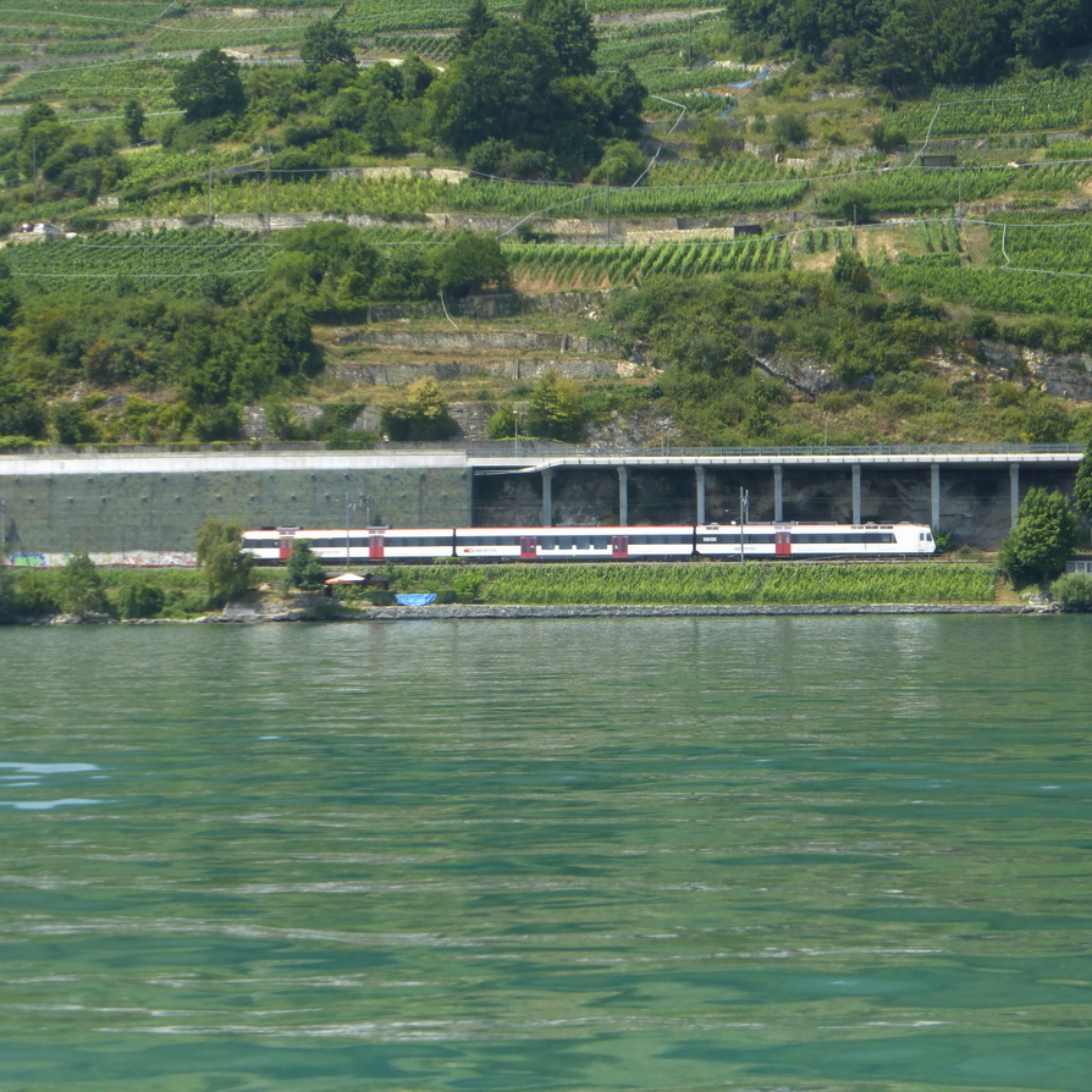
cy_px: 546
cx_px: 657
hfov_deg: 16.1
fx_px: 3855
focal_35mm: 108
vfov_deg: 16.1
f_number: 5.2
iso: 100
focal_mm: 15.1
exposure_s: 1/250
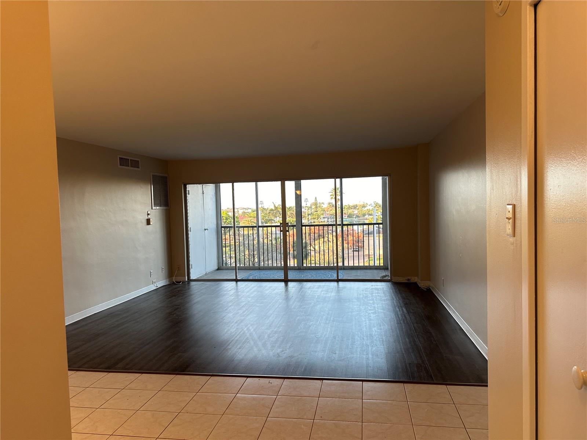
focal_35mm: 24
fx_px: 407
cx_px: 294
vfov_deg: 56.8
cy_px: 220
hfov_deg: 71.6
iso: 125
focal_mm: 6.86
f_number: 1.78
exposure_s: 1/120
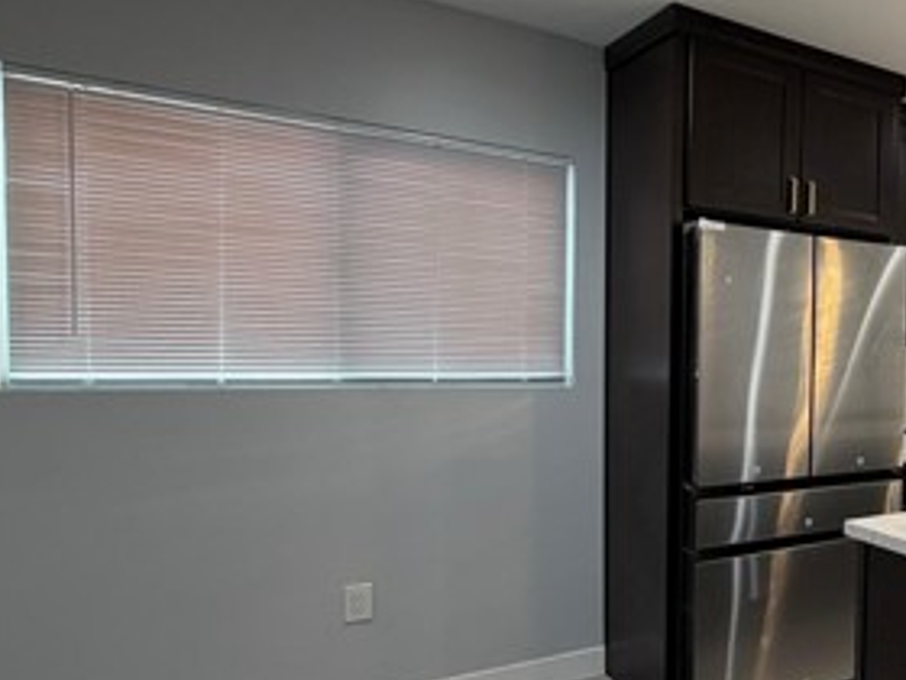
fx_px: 838
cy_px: 382
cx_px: 942
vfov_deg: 44.1
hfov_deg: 45.9
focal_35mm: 32
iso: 160
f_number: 2.2
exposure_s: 1/60
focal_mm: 2.22
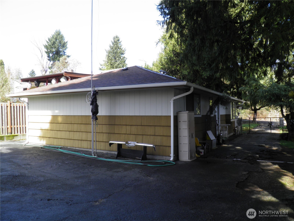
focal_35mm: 28
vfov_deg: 49.7
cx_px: 147
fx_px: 238
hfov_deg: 63.4
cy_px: 110
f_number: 5.7
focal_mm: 4.9
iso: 50
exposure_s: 1/50
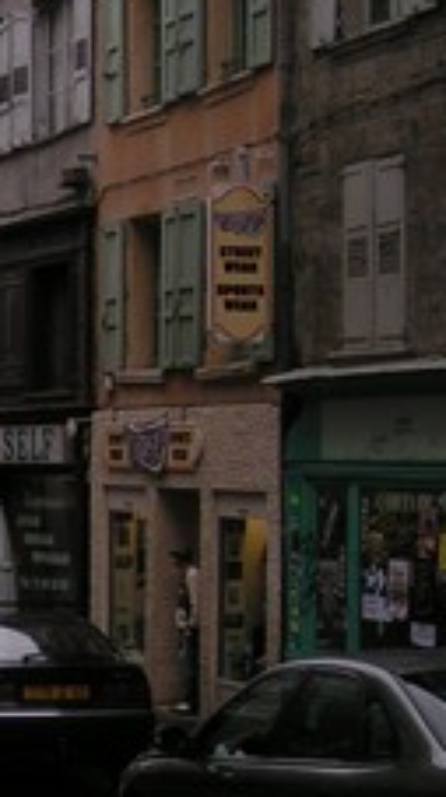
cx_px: -291
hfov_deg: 10.3
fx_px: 2364
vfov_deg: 19.1
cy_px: 469
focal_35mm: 112
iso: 50
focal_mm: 5.8
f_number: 3.5
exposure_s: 1/60
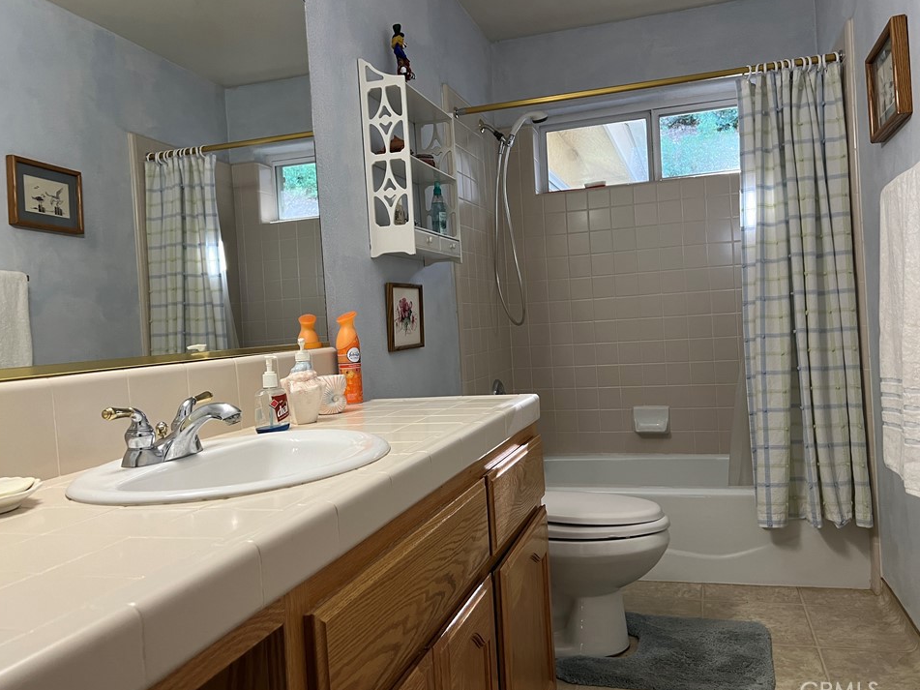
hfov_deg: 63.4
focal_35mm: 28
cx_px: 487
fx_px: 744
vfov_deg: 49.7
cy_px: 333
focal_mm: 5.7
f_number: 1.5
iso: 125
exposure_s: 1/60
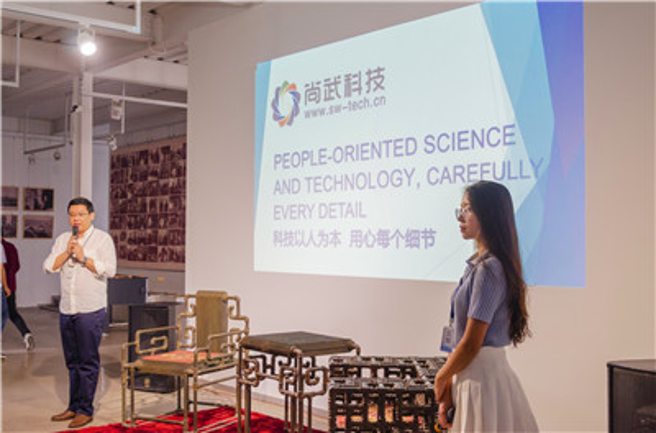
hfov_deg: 49.7
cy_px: 216
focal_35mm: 39
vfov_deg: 34.0
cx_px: 328
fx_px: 708
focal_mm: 26
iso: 800
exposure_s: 1/80
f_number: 4
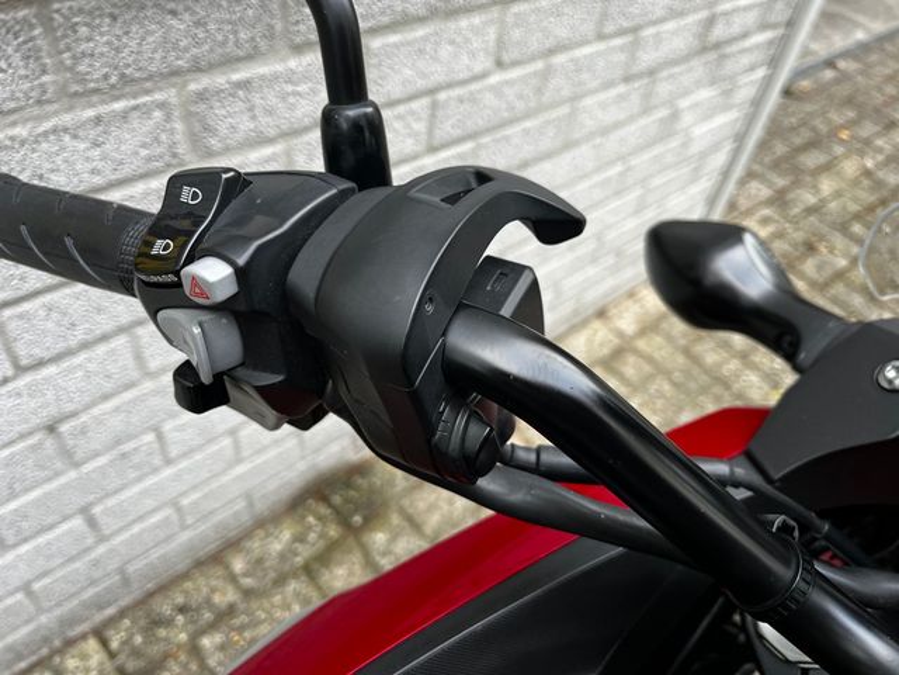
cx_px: 450
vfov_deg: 53.1
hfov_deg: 67.3
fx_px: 675
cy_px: 338
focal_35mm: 26
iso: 100
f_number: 1.6
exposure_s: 1/121
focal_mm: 5.1
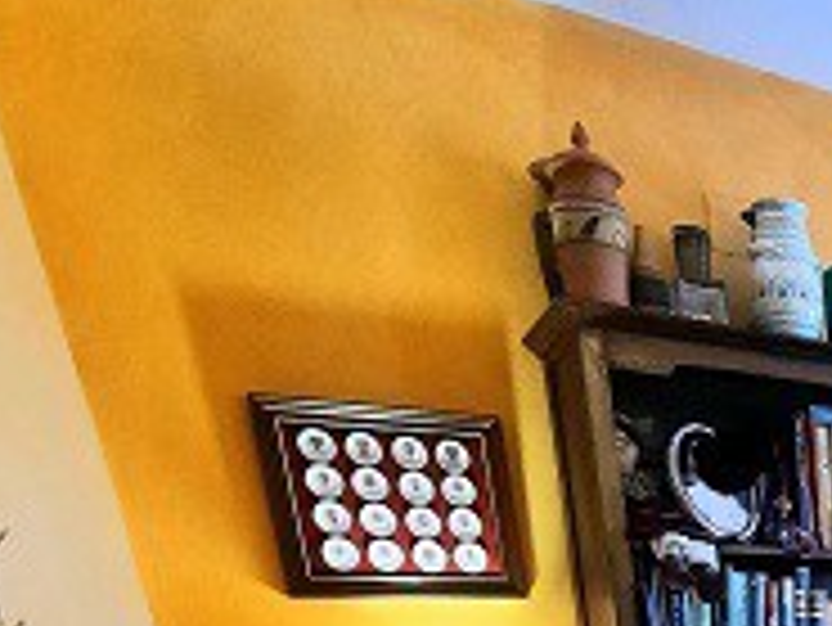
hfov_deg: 31.2
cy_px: 968
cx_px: 1115
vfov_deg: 24.3
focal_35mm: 45
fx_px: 1082
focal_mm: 1.74
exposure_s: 1/25
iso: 250
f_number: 2.2
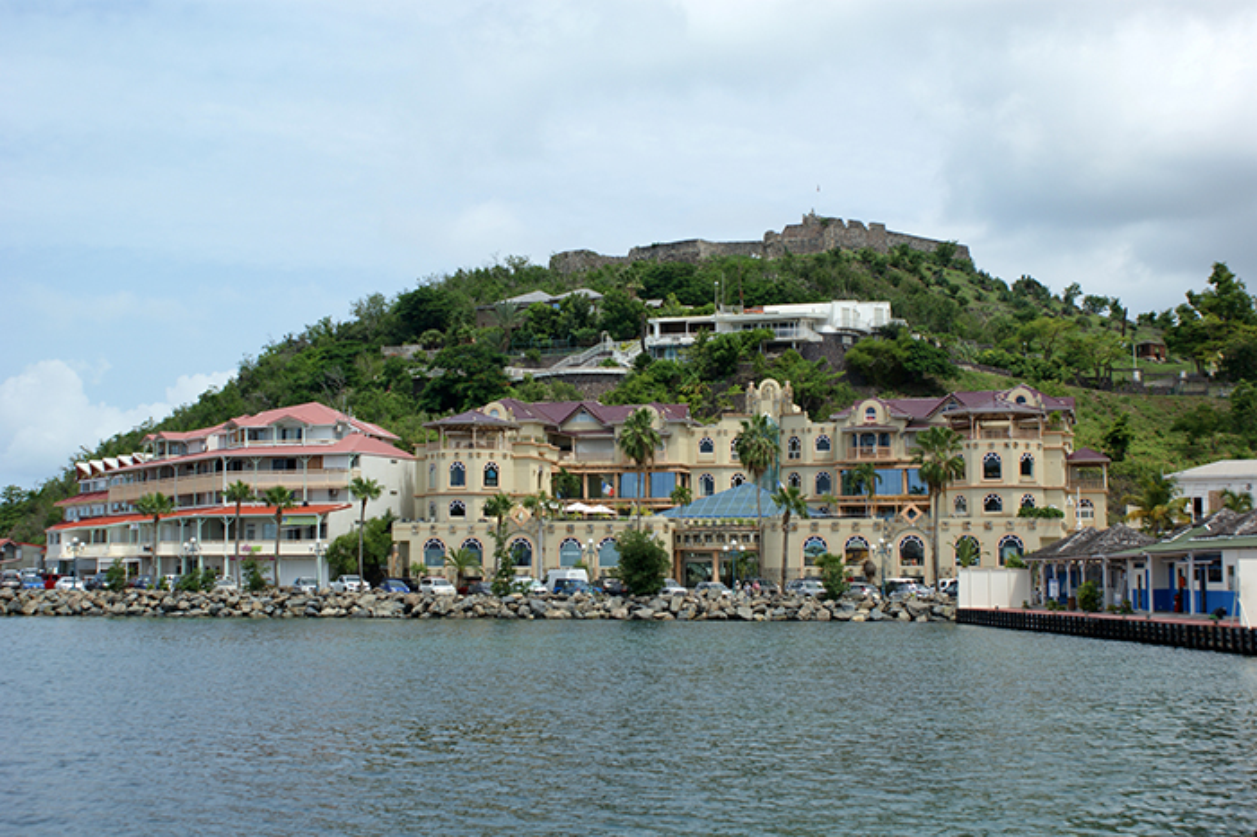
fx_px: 1832
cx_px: 628
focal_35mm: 52
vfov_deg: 25.7
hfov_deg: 37.9
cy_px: 418
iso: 100
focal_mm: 35
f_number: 6.3
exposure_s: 1/500
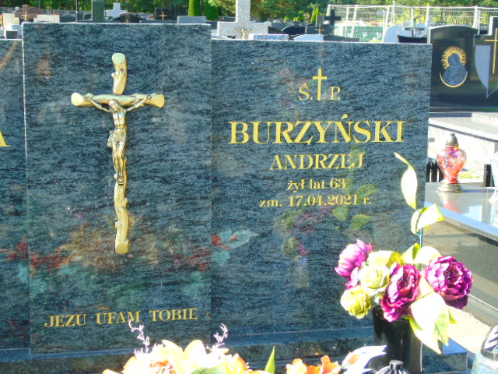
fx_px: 892
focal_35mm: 62
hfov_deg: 31.2
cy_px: 187
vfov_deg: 23.7
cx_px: 249
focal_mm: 11
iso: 80
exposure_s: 1/80
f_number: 4.5
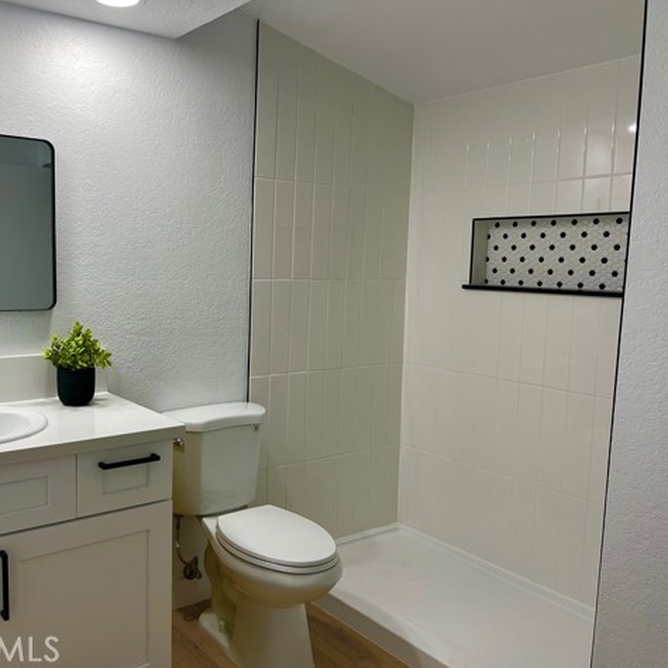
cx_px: 238
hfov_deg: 51.8
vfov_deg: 52.5
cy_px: 331
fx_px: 677
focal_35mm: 31
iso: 64
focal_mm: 5.7
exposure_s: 1/120
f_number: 1.5
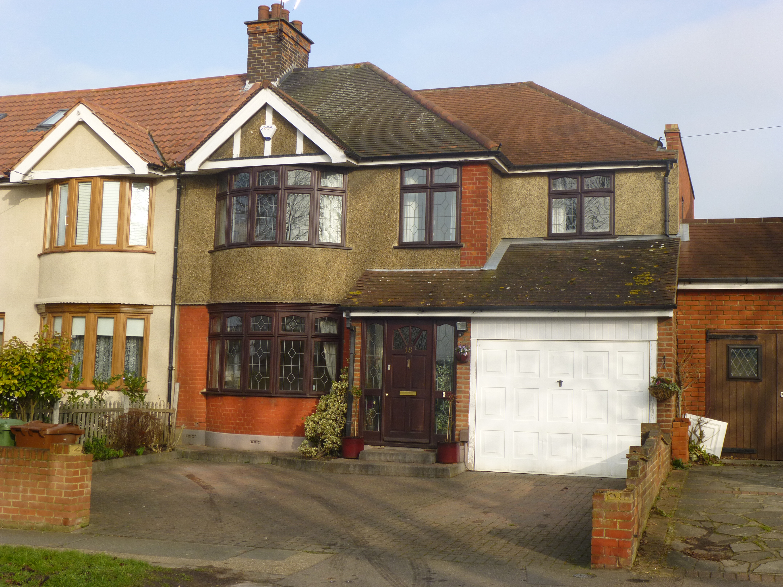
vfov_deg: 35.1
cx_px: 392
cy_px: 294
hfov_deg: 45.8
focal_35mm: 41
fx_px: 927
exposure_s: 1/400
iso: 100
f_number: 3.8
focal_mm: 7.4
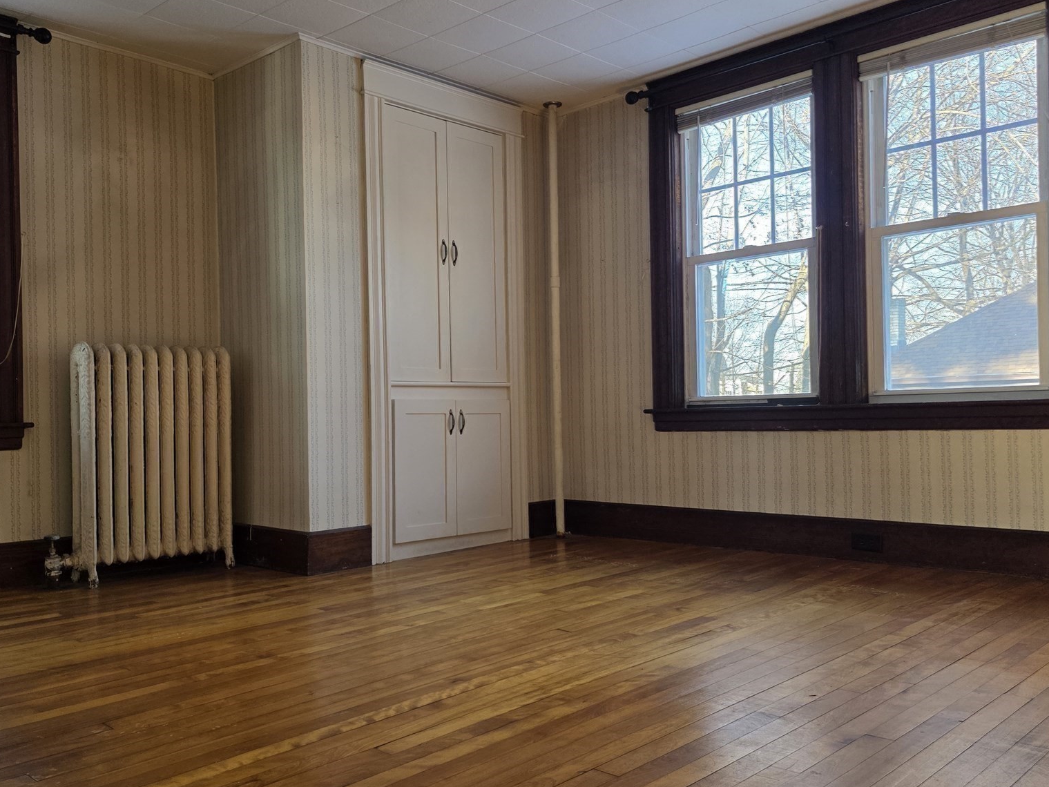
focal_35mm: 31
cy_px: 418
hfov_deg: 58.3
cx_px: 479
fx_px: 940
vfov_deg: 45.4
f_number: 1.7
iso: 100
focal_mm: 6.3
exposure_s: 1/180
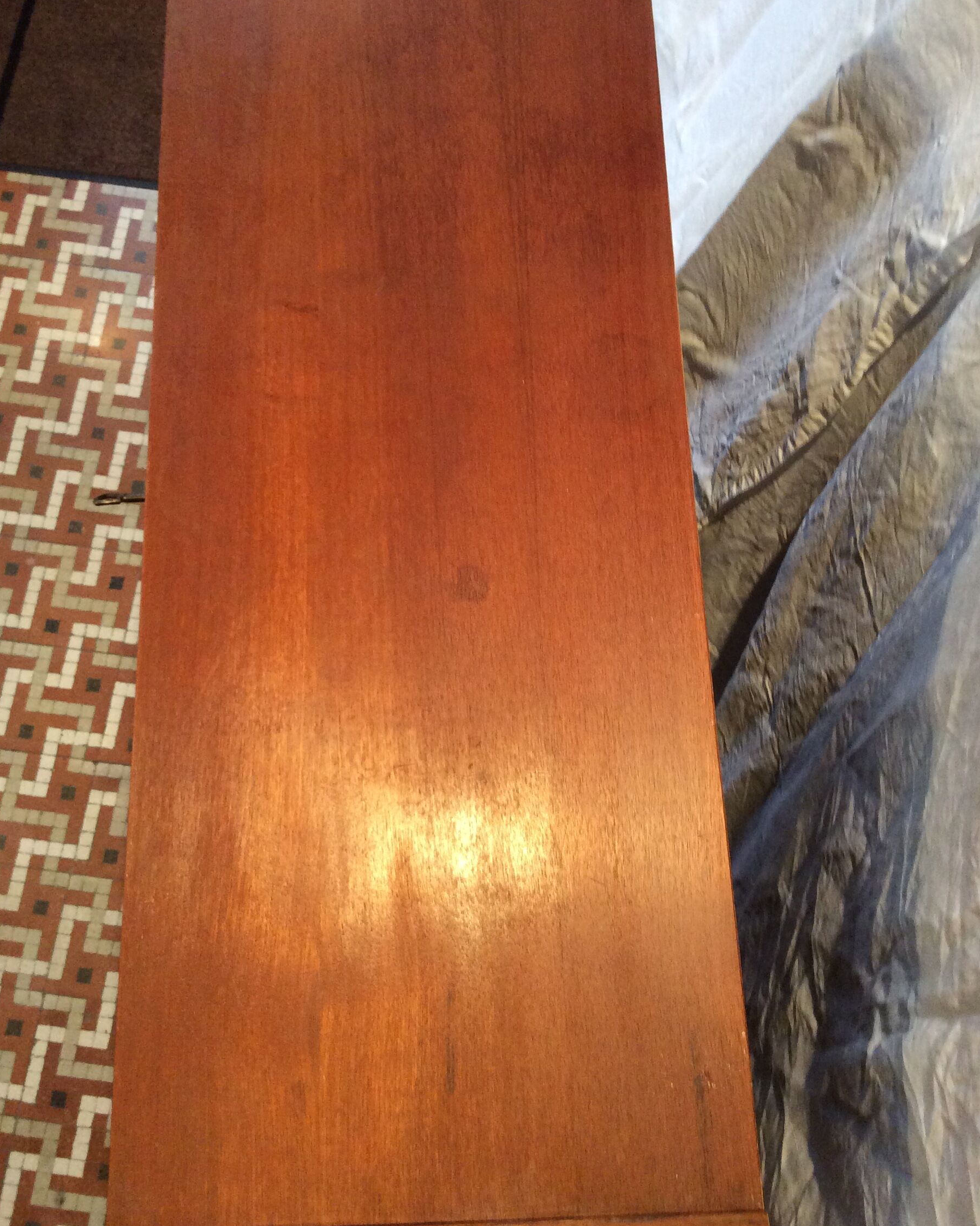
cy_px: 574
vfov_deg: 50.3
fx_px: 1306
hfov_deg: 41.1
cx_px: 465
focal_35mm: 36
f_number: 2.4
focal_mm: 3.3
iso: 160
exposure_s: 1/25
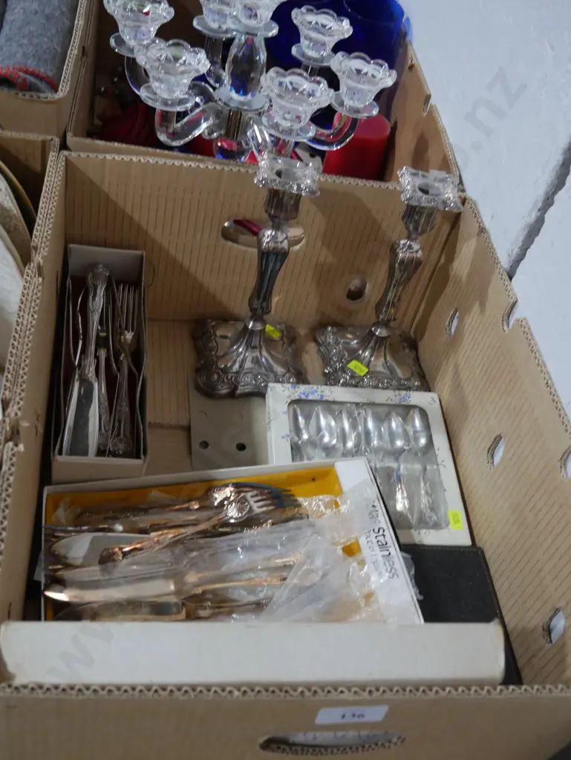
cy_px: 380
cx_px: 286
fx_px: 879
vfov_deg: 46.8
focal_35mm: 40
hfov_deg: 36.0
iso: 1250
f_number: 4.4
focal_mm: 20
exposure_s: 1/60
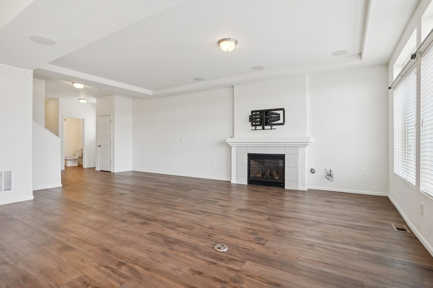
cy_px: 144
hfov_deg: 90.0
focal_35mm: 18
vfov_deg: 67.4
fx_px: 216
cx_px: 216
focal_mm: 12
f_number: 8
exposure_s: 1/30
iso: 320
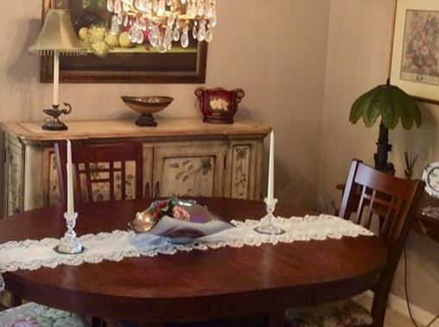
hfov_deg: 29.7
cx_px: 98
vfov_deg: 22.7
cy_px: 96
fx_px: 810
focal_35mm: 64
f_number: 2.4
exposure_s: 1/25
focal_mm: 3.3
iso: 50
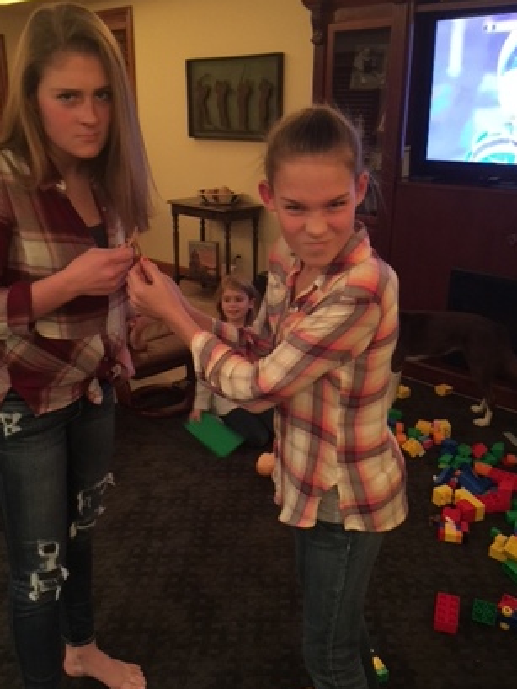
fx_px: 677
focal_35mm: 34
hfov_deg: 41.7
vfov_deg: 53.9
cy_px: 347
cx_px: 222
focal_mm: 4.15
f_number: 2.2
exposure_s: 1/4
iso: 100
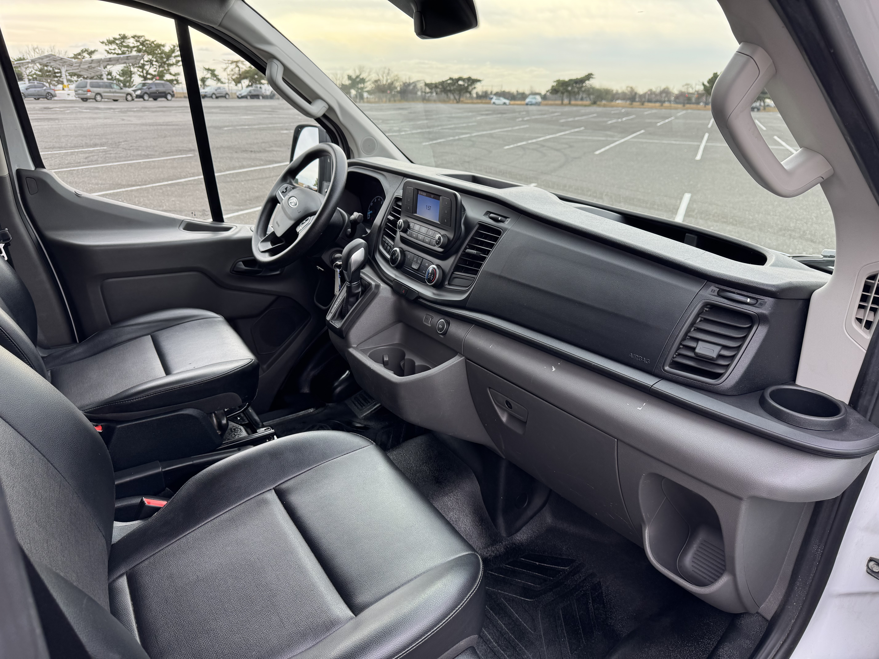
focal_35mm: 24
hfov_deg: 71.6
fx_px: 609
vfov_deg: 56.8
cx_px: 440
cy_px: 330
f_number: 1.78
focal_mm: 6.76
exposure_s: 1/336
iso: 80
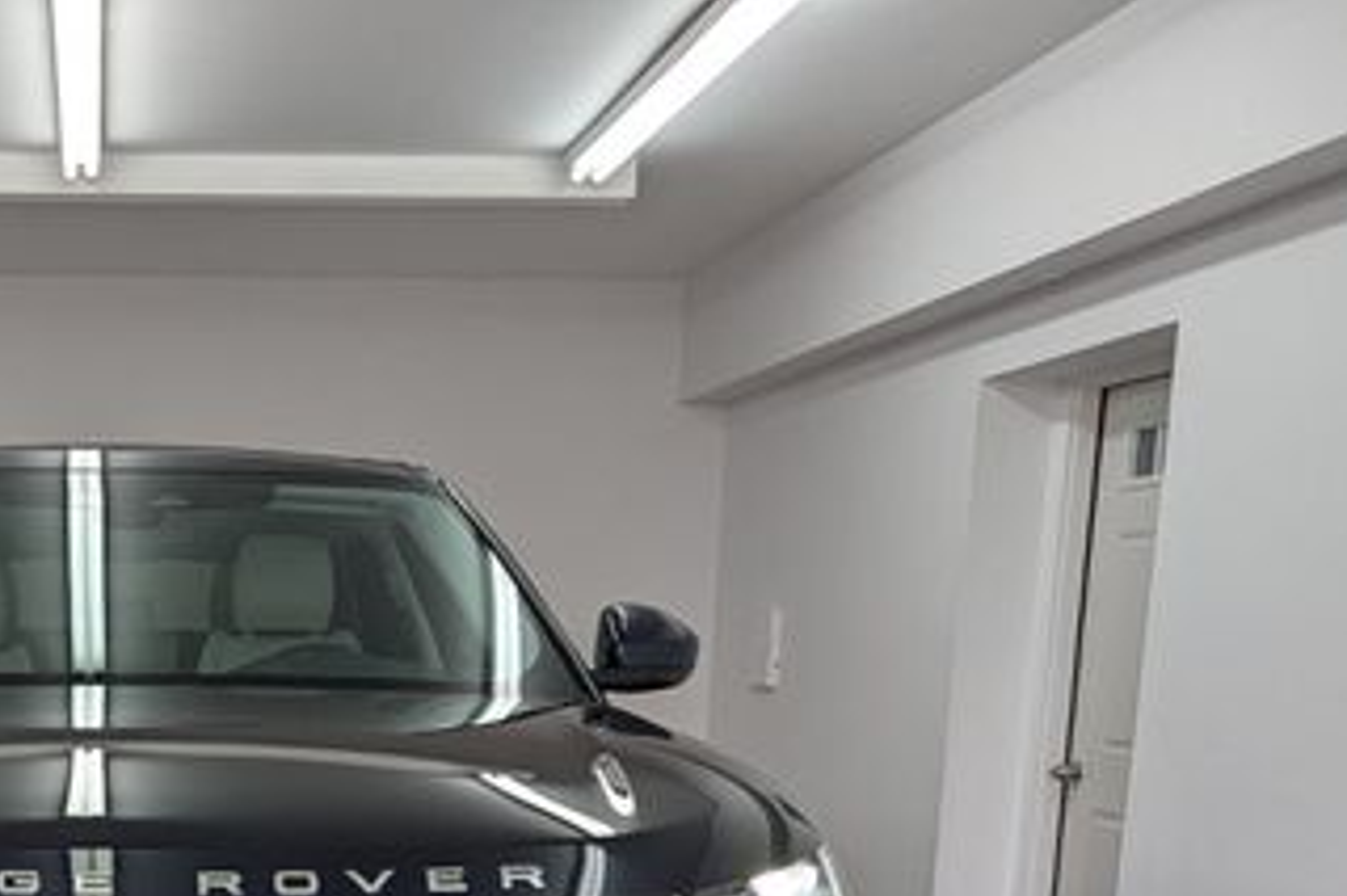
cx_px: 126
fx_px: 1870
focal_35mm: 50
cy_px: 1005
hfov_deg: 37.0
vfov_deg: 24.9
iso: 44
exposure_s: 1/120
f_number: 1.68
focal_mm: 6.9
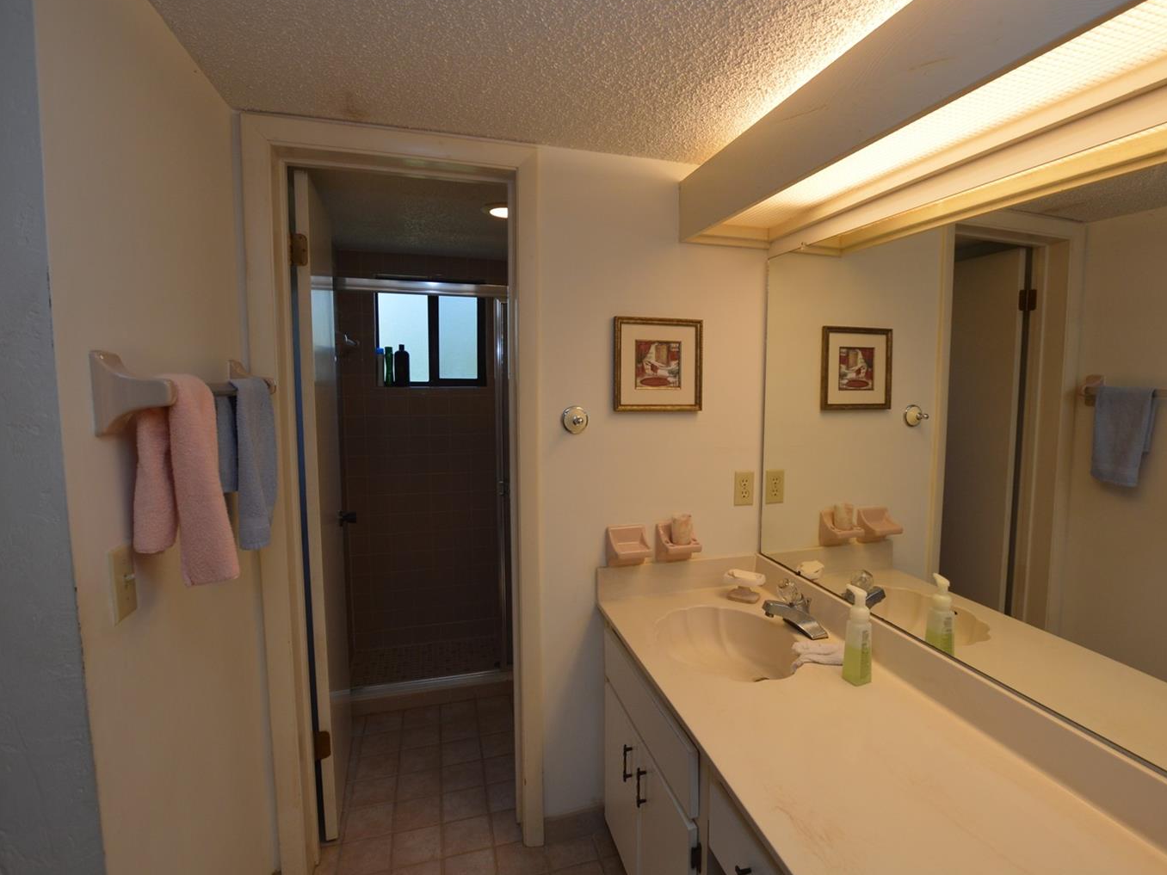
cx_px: 645
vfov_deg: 74.7
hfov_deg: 90.7
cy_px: 431
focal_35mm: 17
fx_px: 573
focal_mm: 10
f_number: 5
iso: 400
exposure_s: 1/100
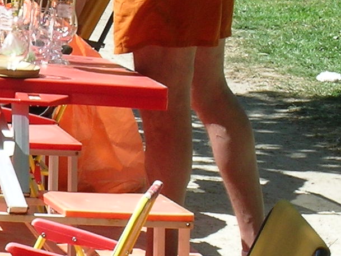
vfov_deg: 4.7
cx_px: -314
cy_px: 34
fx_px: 3143
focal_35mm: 319
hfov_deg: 6.1
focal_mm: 15.6
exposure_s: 1/136
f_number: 7.1
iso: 50
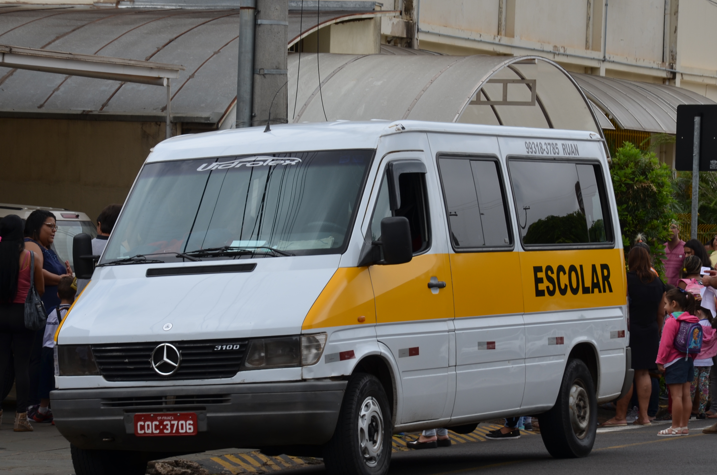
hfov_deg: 12.5
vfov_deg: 8.3
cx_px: 362
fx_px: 3273
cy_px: 240
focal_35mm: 165
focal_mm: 85
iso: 110
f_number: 8
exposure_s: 1/250
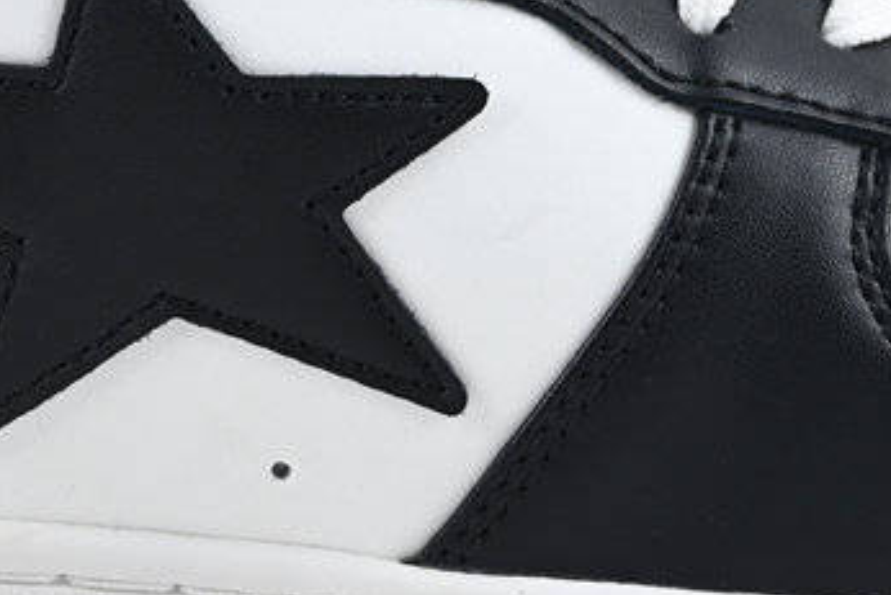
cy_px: 93
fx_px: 3537
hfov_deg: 14.3
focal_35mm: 143
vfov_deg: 9.6
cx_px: 281
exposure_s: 1/125
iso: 400
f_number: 5
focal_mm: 27.5
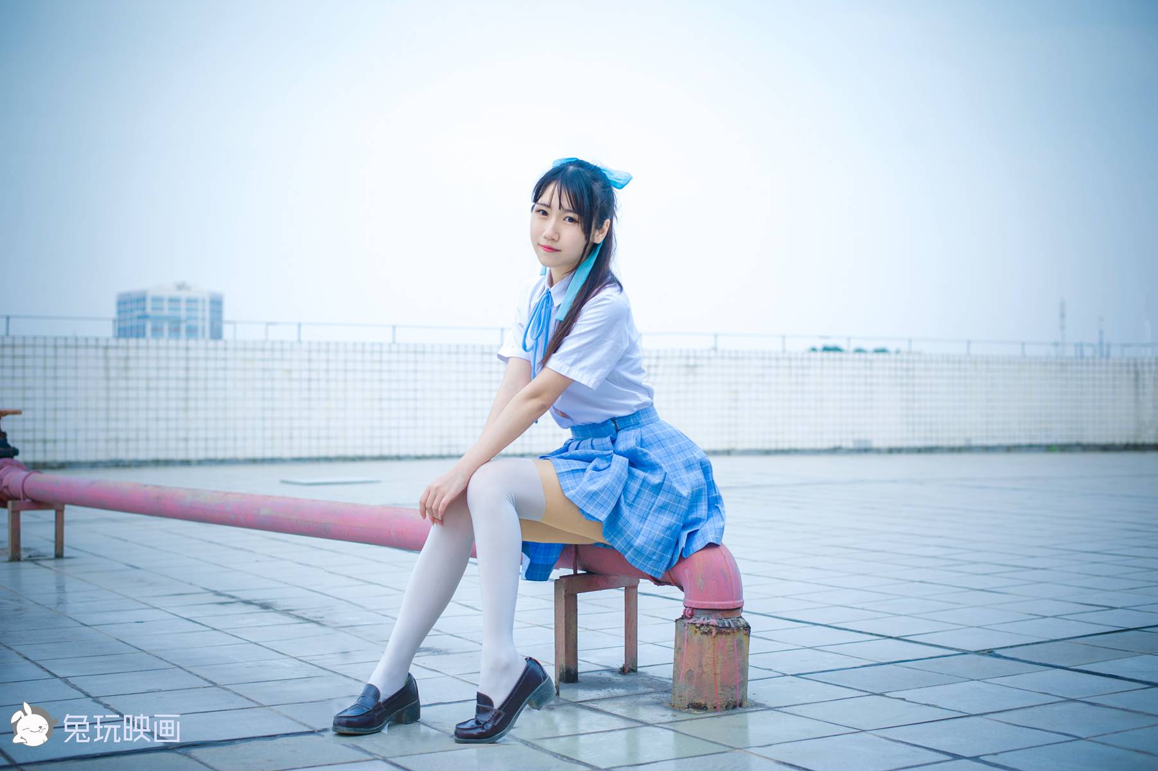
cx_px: 579
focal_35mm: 50
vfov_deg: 27.0
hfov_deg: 39.6
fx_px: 1607
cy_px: 386
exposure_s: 1/400
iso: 100
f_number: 4
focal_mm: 50
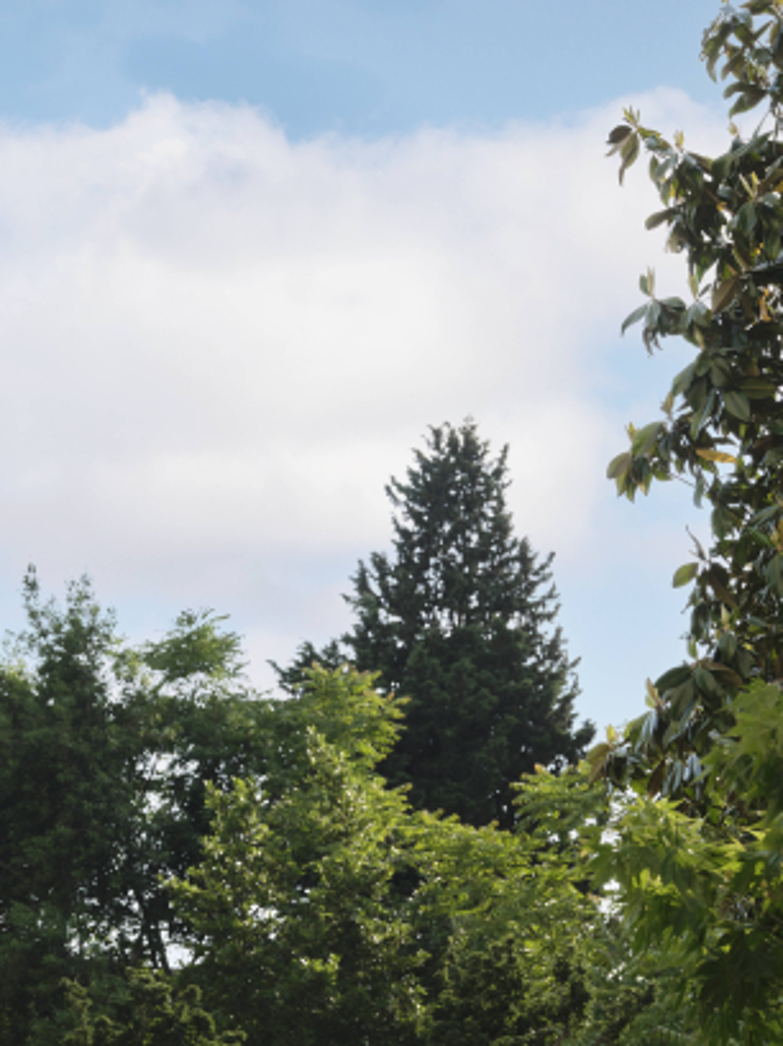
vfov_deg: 20.5
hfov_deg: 15.7
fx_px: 2839
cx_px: 271
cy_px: 895
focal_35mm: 94
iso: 400
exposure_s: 1/320
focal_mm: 60.7
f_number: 8
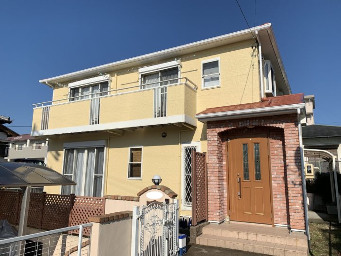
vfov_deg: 53.1
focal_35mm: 26
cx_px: 170
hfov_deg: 67.3
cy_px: 128
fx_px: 256
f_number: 1.8
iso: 25
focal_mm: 4.25
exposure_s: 1/5405
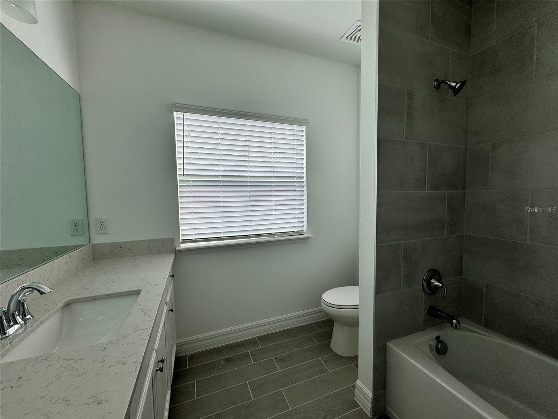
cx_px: 279
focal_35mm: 14
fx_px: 226
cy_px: 210
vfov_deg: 85.7
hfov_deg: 102.1
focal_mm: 2.22
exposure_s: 1/145
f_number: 2.2
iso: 40
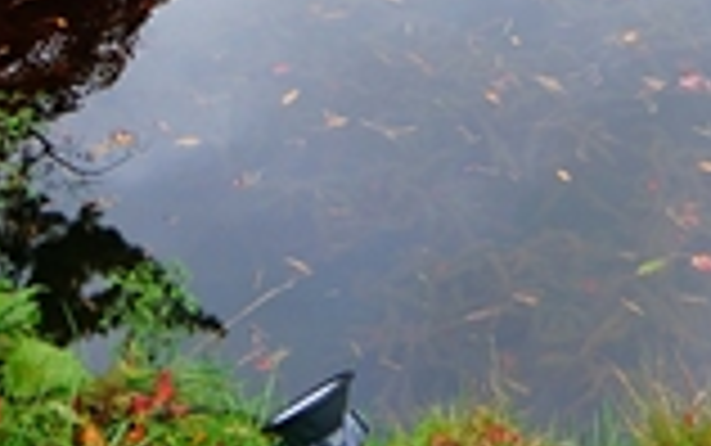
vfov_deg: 11.6
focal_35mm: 101
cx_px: 765
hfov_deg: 19.8
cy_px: -460
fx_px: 1950
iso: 160
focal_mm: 13
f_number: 4
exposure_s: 1/60
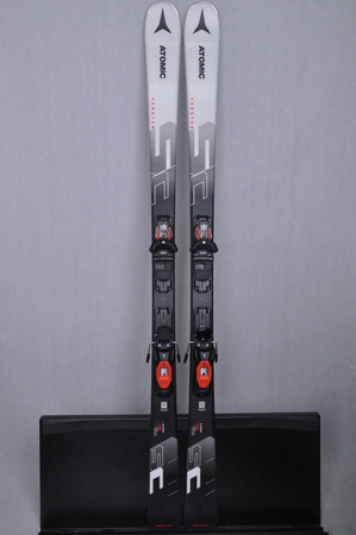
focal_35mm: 33
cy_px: 268
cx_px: 178
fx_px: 491
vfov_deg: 57.3
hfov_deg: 39.9
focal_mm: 22
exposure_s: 1/125
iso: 3200
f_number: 9.5
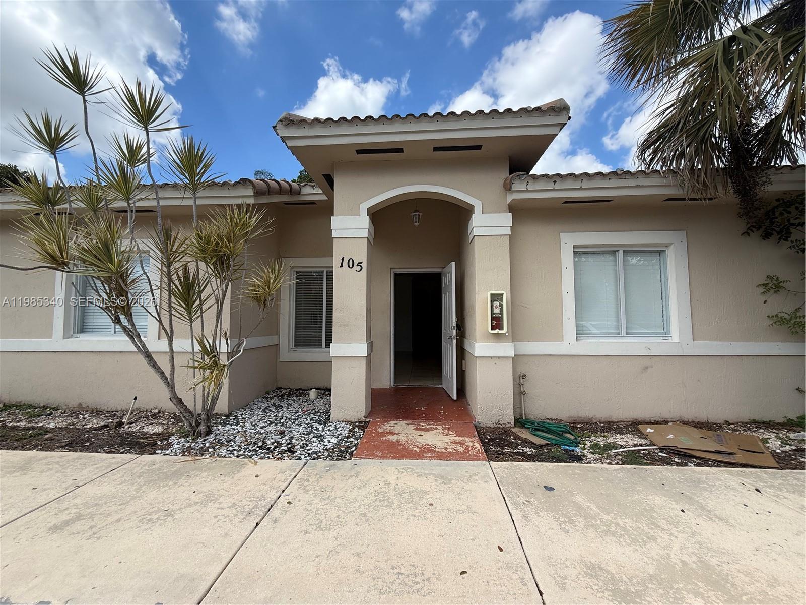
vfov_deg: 85.7
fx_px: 326
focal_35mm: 14
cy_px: 302
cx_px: 403
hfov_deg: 102.1
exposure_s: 1/664
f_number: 2.2
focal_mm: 2.22
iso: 50
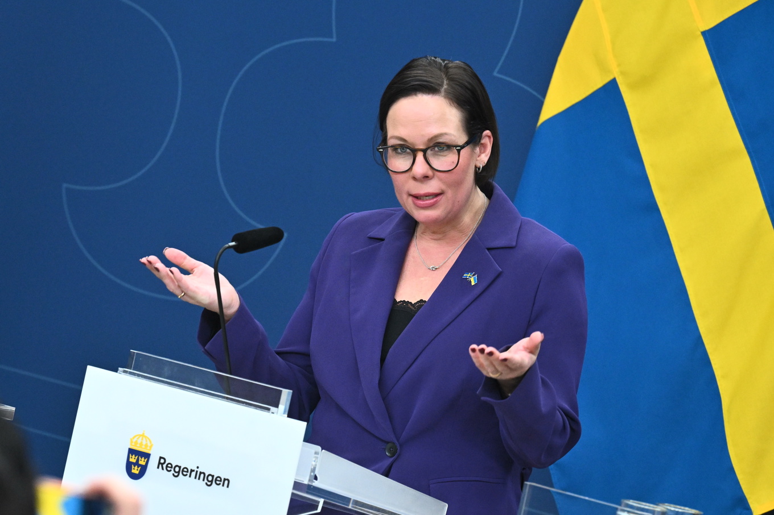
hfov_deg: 13.3
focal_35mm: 155
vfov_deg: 8.9
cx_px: 387
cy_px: 258
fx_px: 3331
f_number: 5.6
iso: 2500
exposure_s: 1/320
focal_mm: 155
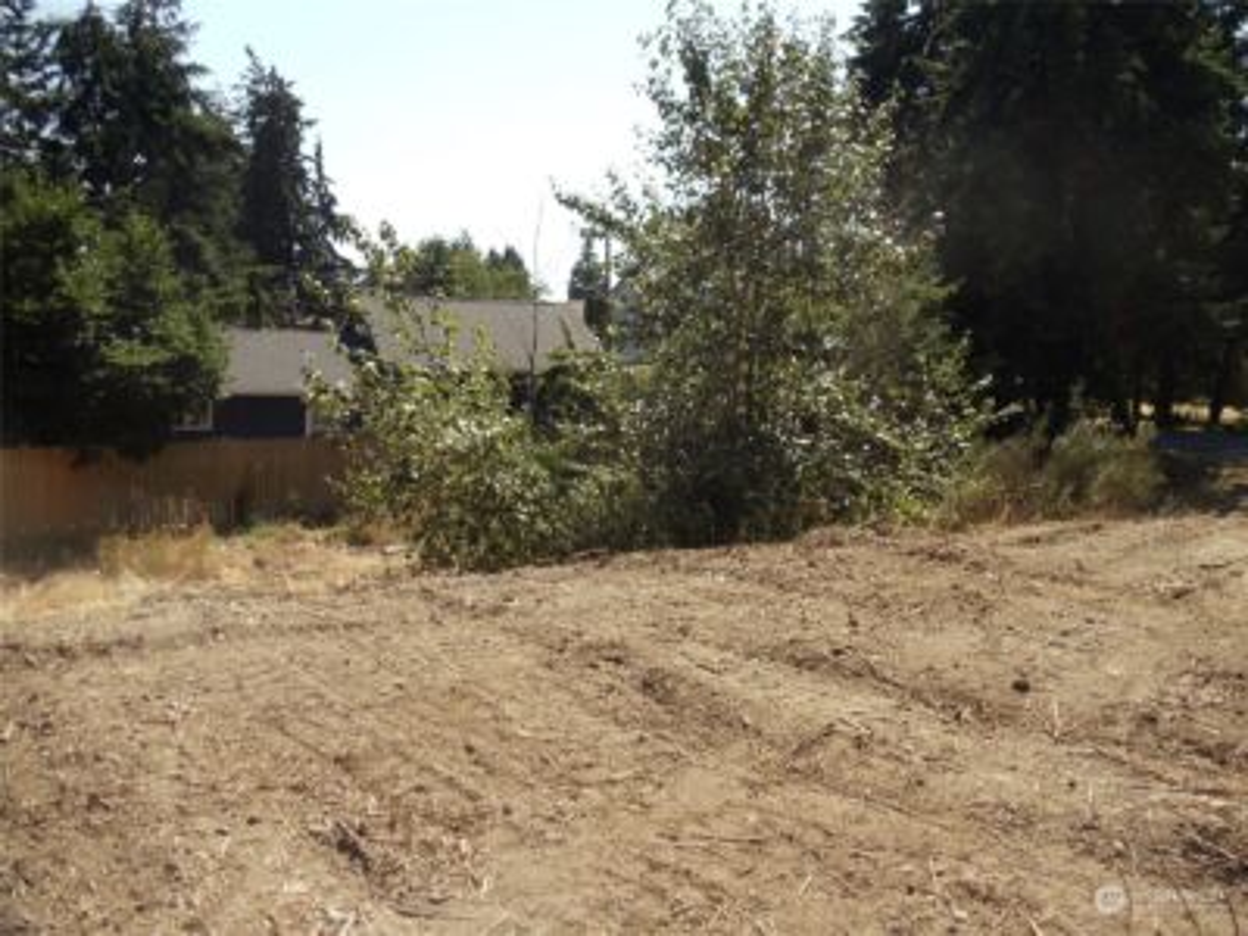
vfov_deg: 32.9
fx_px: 1586
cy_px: 468
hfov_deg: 42.9
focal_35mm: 44
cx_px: 624
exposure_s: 1/100
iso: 100
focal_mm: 6
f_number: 7.1
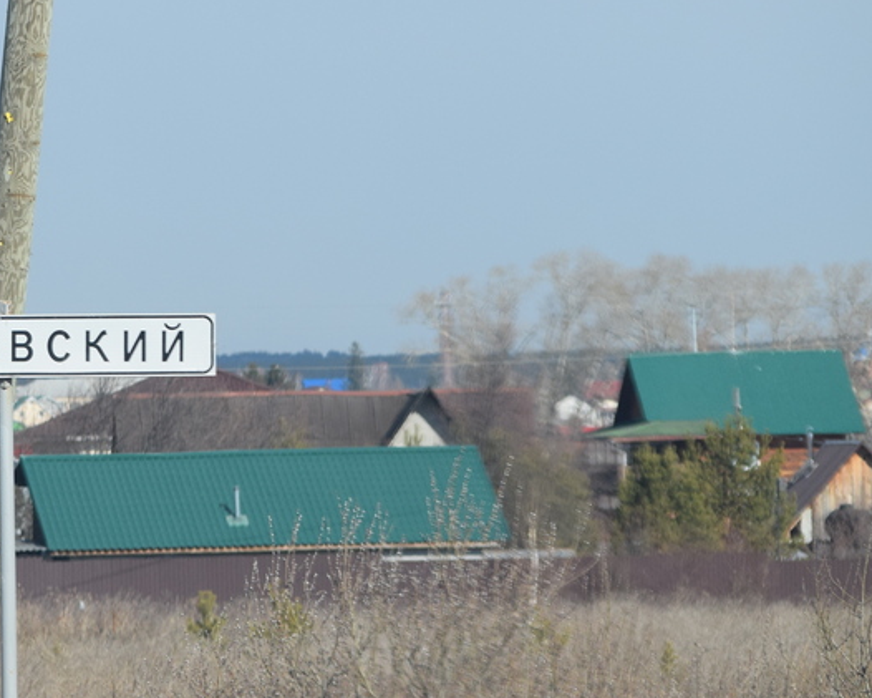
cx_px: 66
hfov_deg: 4.7
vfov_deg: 3.8
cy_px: 293
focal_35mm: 412
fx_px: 10635
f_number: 7.1
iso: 400
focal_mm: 140
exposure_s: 1/1600
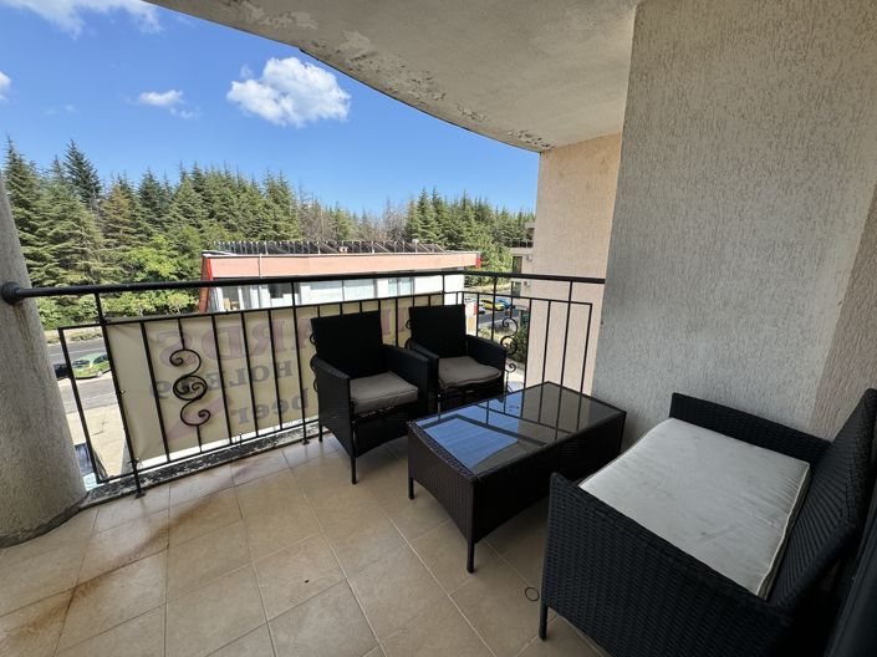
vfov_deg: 85.6
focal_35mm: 14
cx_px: 438
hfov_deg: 102.1
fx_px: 355
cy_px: 328
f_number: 2.2
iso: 40
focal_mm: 2.22
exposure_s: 1/787
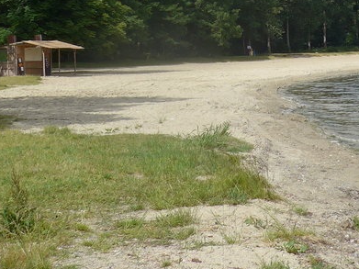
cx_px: 275
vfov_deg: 16.1
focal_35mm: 89
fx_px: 923
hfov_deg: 21.8
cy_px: -25
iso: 80
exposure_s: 1/1600
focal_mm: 6
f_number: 2.8
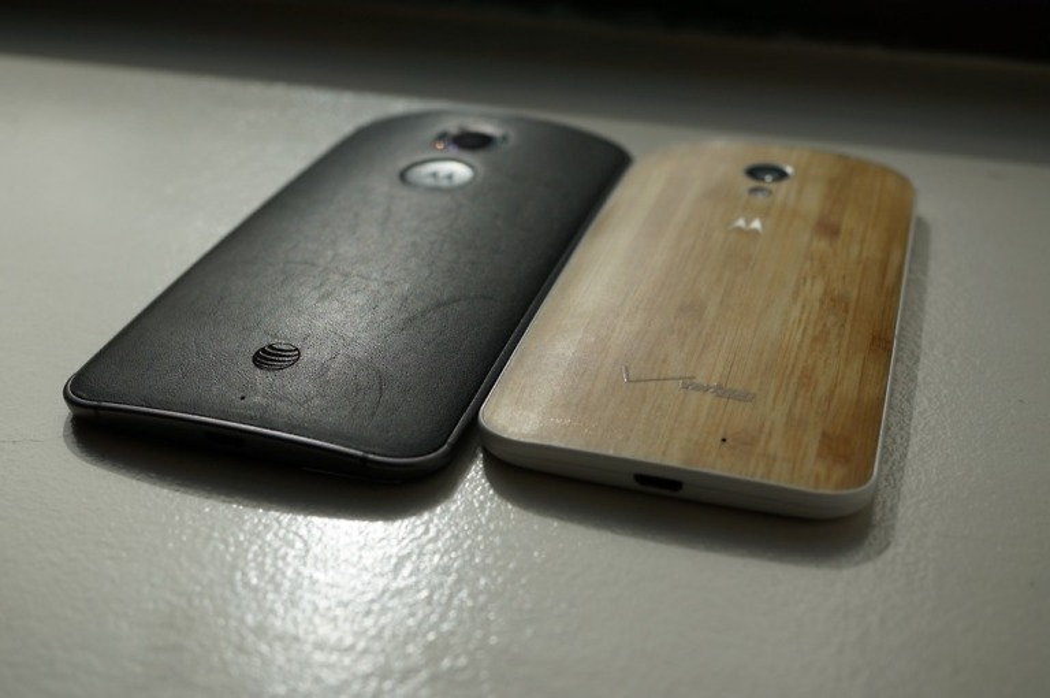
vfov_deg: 29.8
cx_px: 525
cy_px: 349
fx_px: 1311
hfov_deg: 43.7
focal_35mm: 45
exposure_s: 1/320
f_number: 5
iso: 100
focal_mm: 30
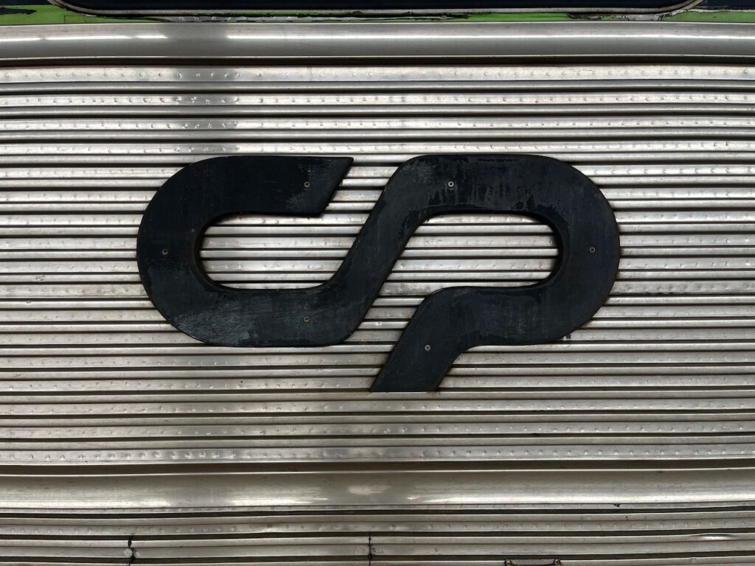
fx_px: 567
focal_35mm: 26
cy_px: 283
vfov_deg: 53.1
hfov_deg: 67.3
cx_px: 378
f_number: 1.6
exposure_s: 1/191
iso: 40
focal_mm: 5.1
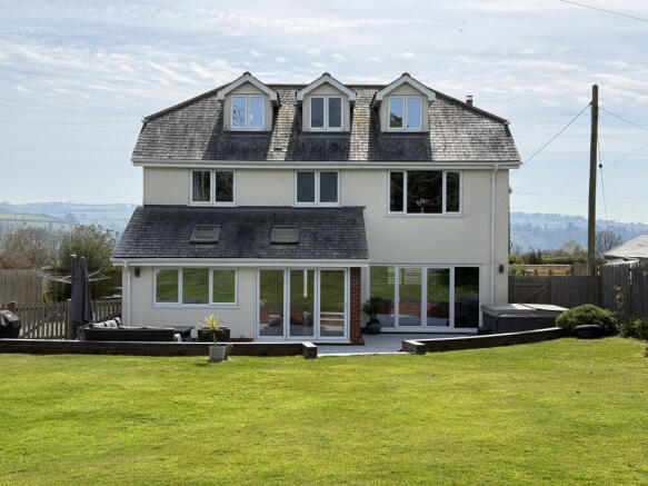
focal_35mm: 48
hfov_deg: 39.7
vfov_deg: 30.3
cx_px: 324
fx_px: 898
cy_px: 243
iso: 64
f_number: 1.78
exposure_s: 1/4329
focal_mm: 6.76
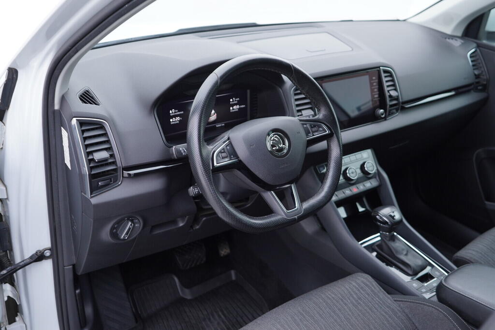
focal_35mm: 36
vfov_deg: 36.9
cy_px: 165
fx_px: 495
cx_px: 248
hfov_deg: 53.1
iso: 160
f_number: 2.8
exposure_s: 1/40
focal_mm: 24
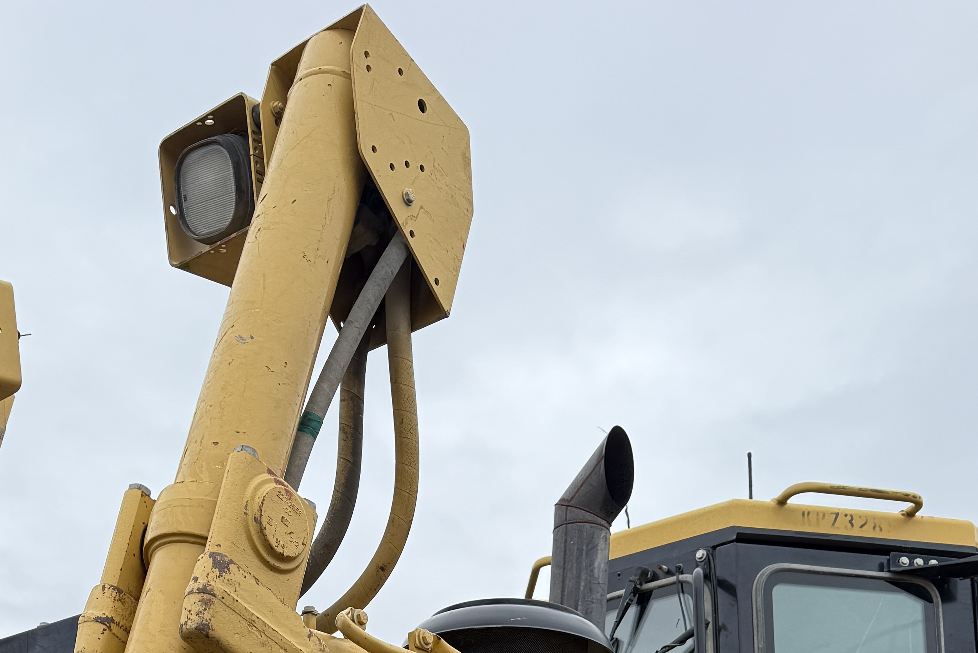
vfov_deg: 20.0
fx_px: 1549
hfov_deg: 34.9
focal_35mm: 57
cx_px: 366
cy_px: 1018
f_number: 1.78
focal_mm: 6.76
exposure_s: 1/1060
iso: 80
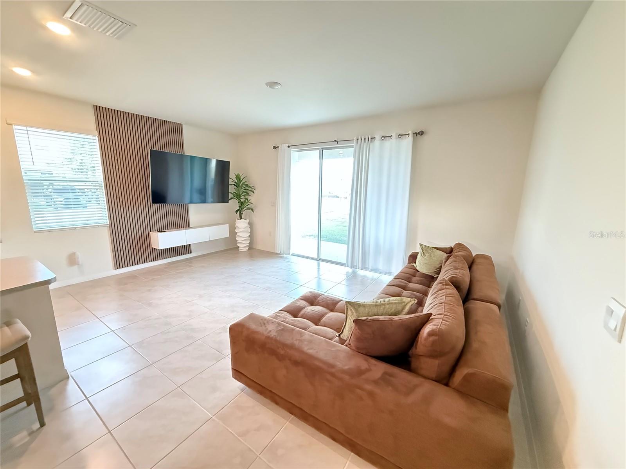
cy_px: 234
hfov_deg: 102.1
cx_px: 313
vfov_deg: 85.7
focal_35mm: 14
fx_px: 253
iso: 1600
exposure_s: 1/40
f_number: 2.2
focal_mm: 2.22
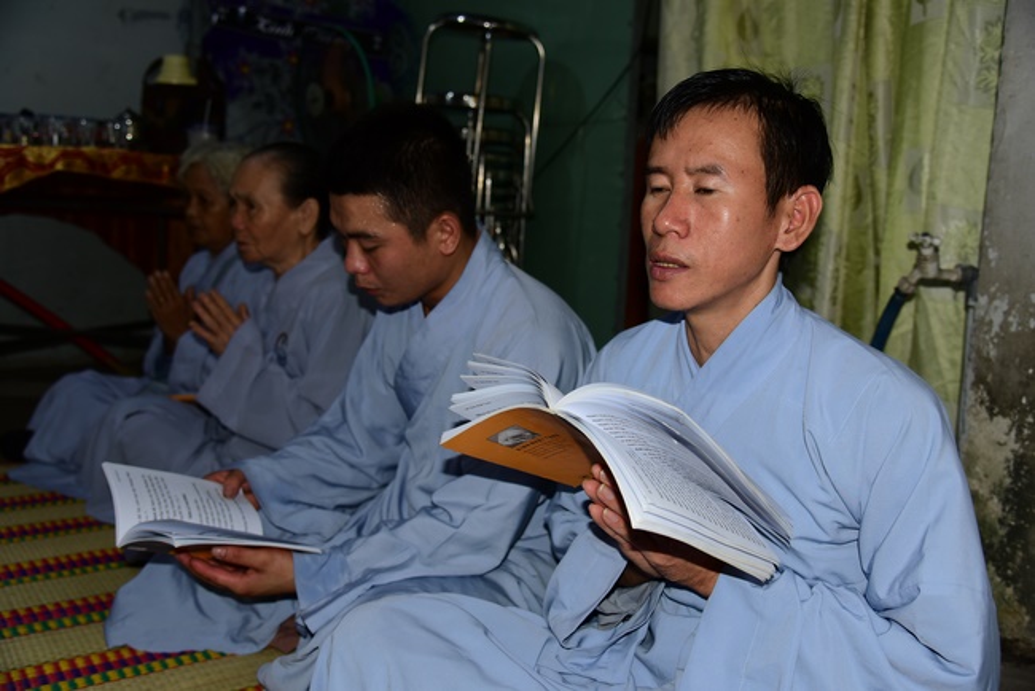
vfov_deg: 38.9
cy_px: 346
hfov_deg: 55.8
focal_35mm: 34
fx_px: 978
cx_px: 518
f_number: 4
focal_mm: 34
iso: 320
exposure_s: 1/60
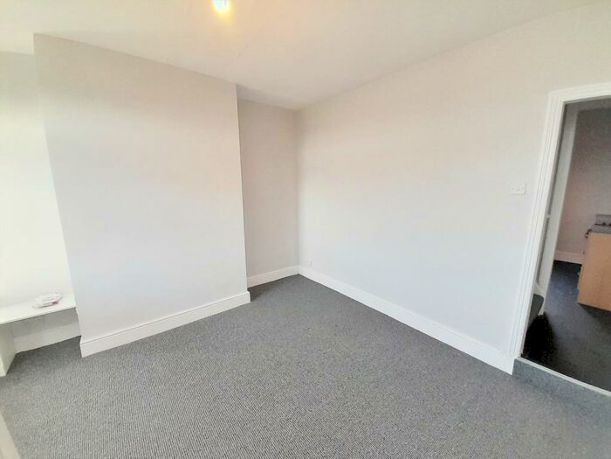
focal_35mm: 13
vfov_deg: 89.9
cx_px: 306
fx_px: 229
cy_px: 230
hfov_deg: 106.2
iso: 64
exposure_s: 1/50
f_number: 2.2
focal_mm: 1.13
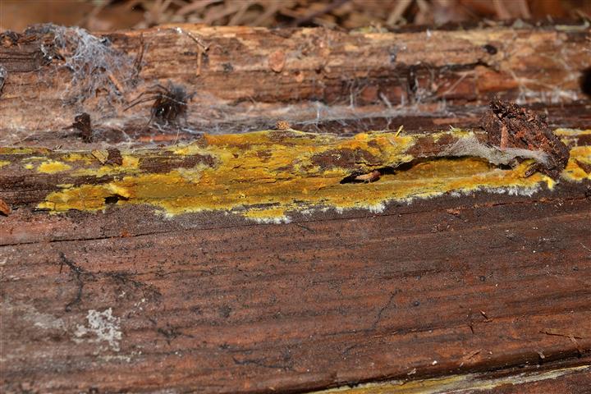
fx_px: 985
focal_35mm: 60
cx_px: 296
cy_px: 197
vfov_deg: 22.6
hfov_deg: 33.4
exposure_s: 1/200
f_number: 16
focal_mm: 40
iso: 200
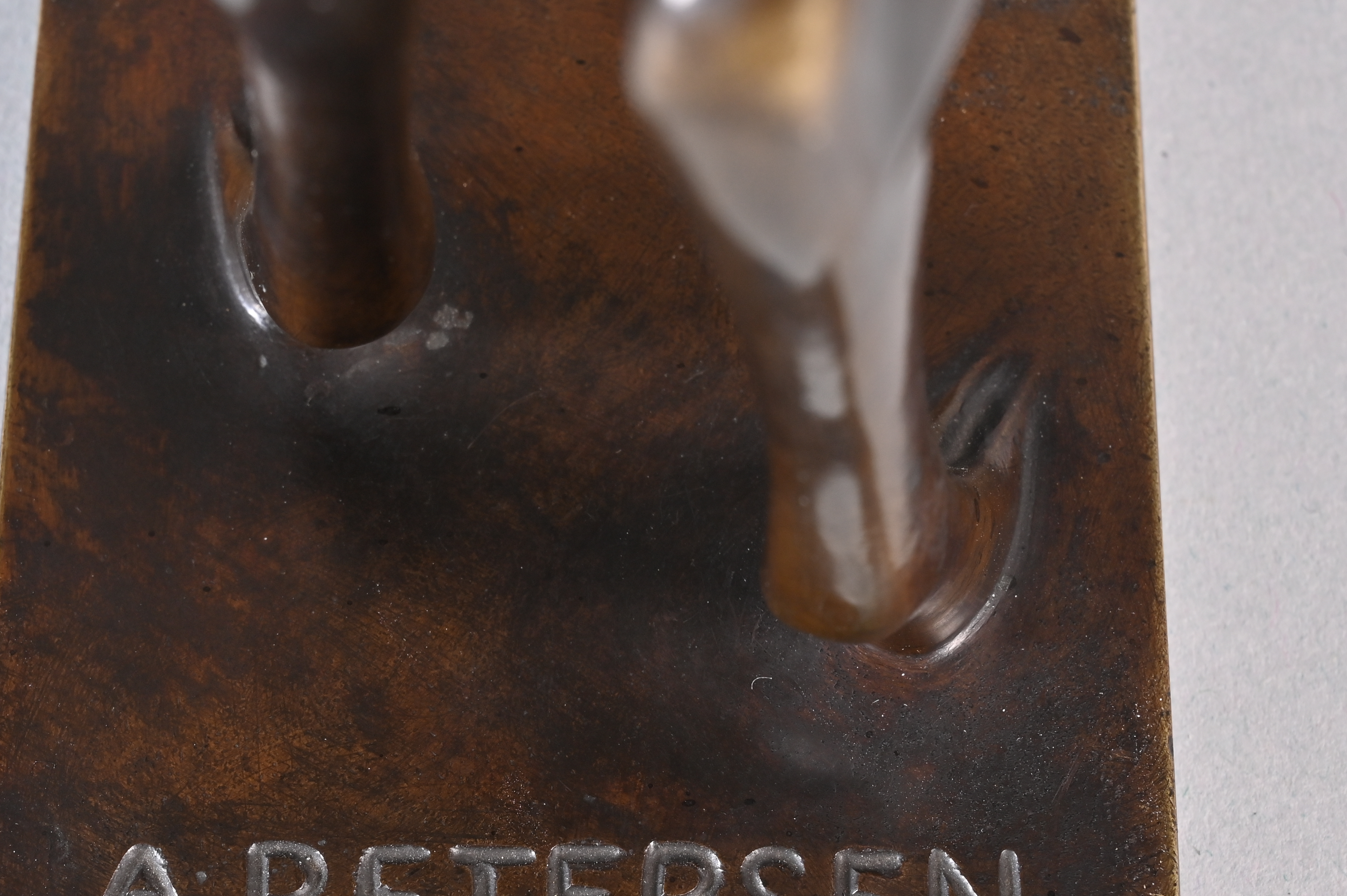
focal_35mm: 103
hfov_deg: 19.8
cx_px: 561
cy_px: 630
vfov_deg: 13.2
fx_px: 3851
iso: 400
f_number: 16
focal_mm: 64
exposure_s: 1/125
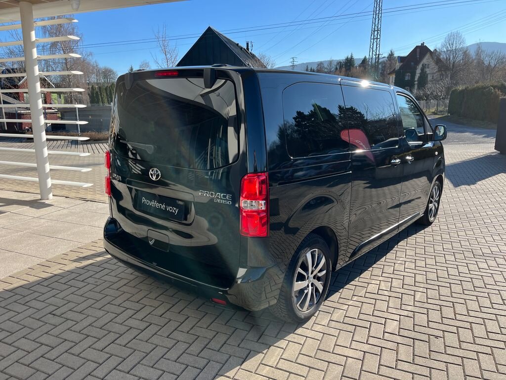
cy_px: 190
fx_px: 380
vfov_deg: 53.1
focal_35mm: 26
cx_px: 253
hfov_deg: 67.3
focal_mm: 5.1
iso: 50
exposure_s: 1/1294
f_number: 1.6
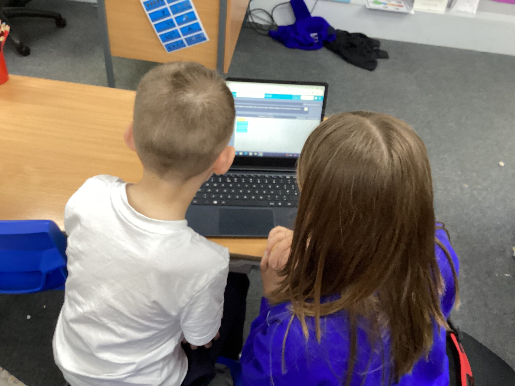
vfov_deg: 45.4
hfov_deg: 58.4
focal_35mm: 31
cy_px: 193
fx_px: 461
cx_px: 258
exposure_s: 1/50
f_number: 2.4
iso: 200
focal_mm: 3.3
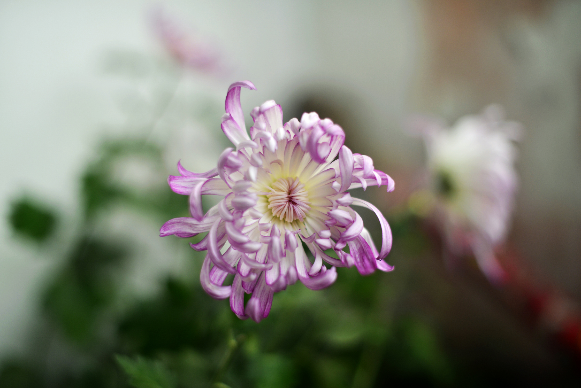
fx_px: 807
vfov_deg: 27.0
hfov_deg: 39.6
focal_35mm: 50
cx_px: 290
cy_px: 194
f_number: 1.8
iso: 250
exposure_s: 1/400
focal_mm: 50
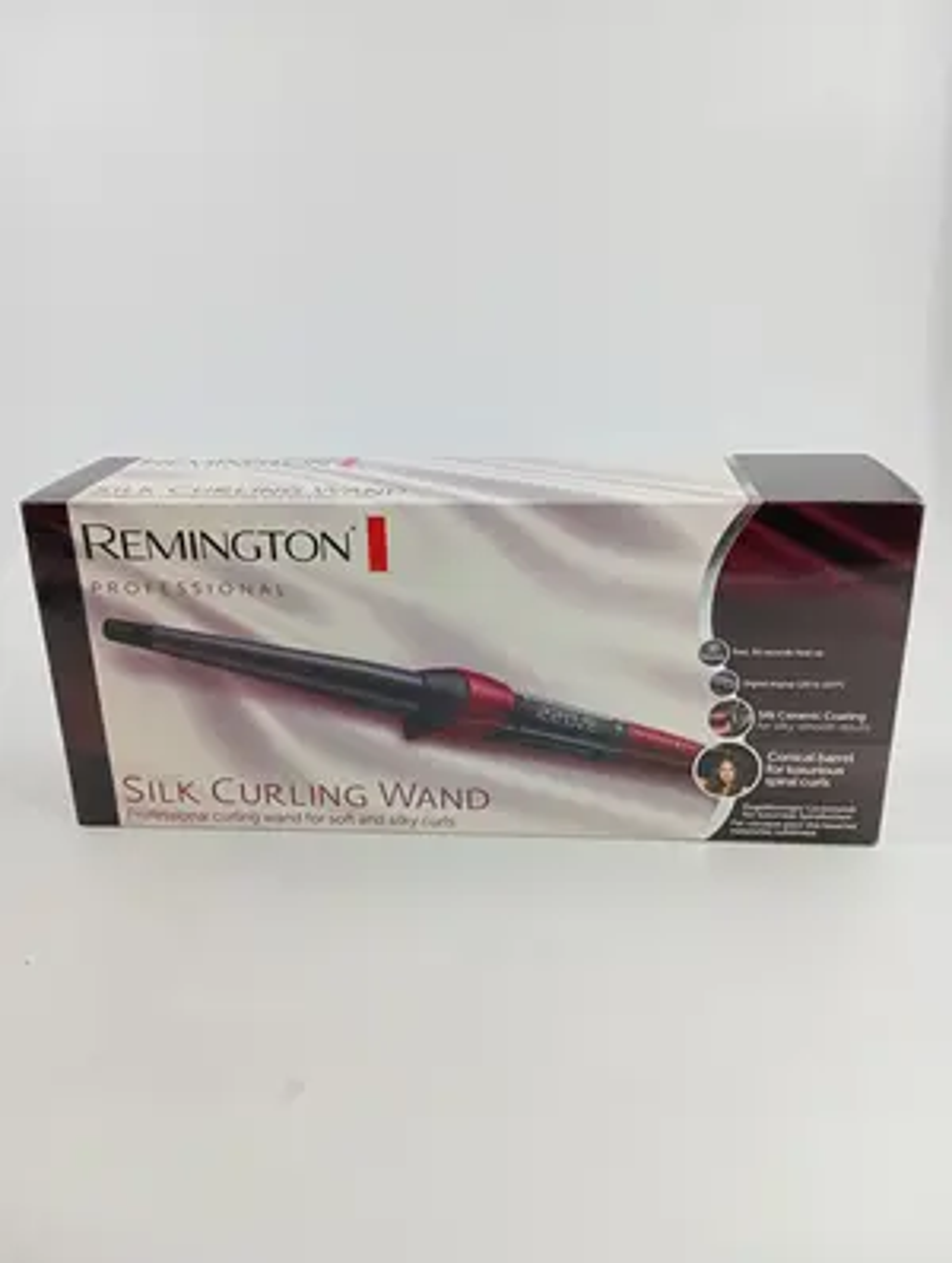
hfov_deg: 49.9
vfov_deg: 63.4
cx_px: 476
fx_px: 1023
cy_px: 632
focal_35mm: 28
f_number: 1.8
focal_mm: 4.22
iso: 92
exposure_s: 1/100
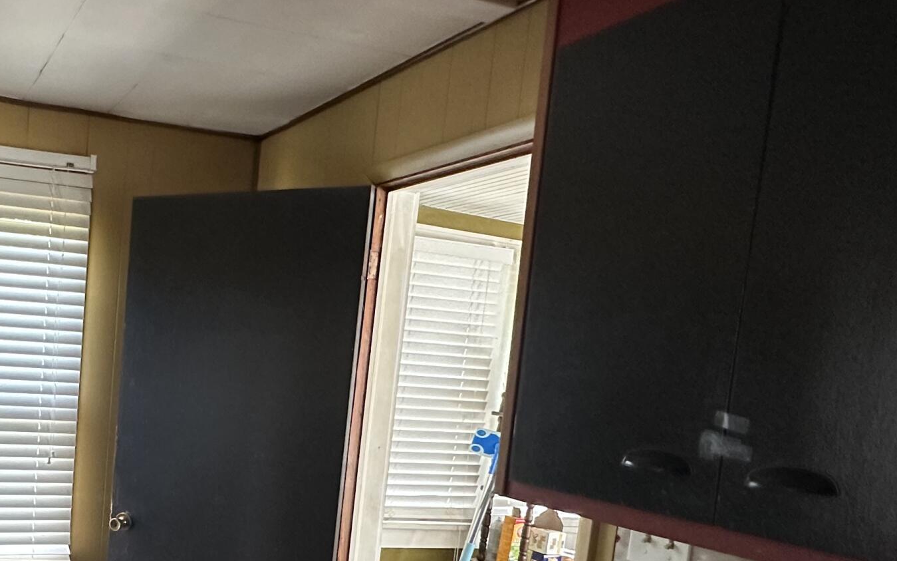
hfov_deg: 52.4
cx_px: 120
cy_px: 438
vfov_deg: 37.1
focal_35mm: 33
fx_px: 807
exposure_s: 1/60
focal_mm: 2.22
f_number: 2.2
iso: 400
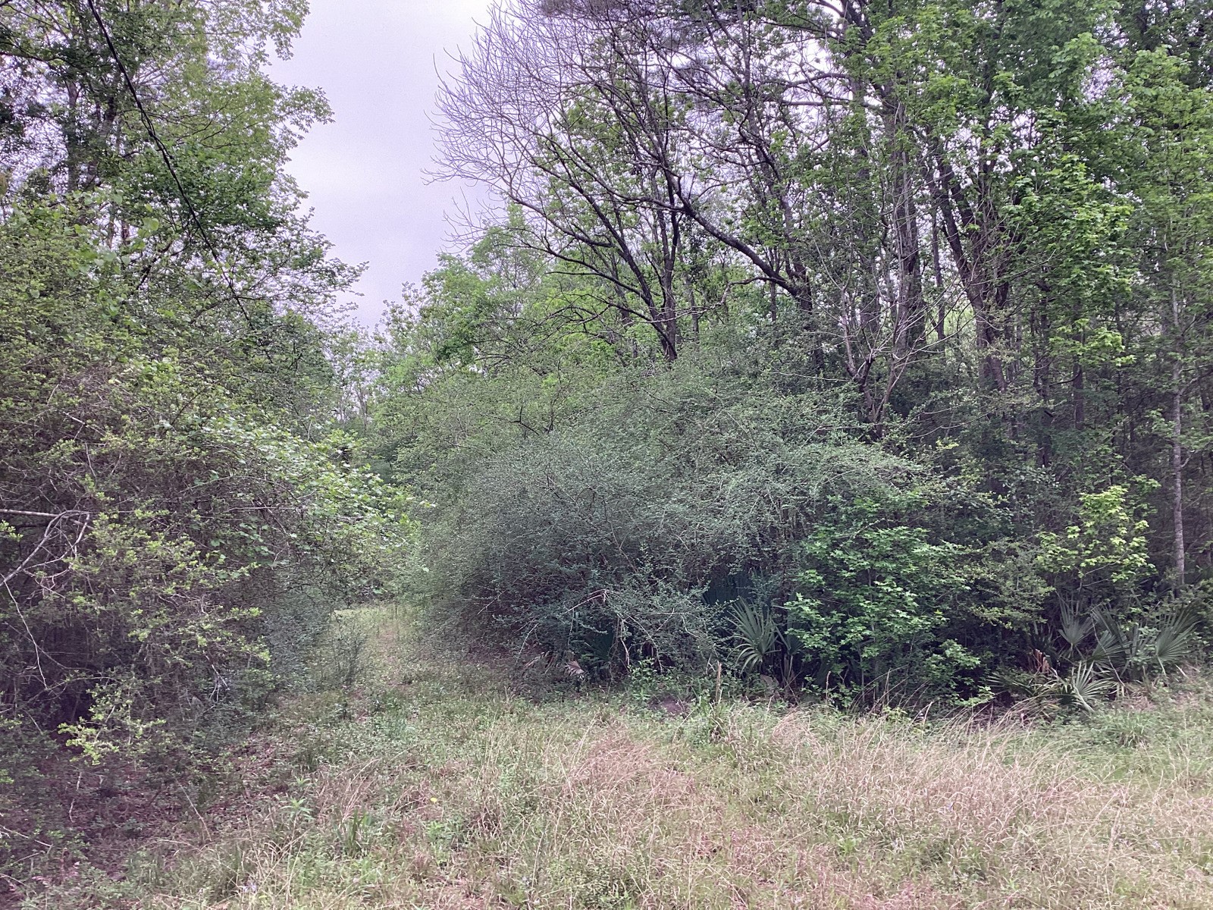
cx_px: 606
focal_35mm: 31
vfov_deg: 45.4
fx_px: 1086
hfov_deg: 58.4
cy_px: 455
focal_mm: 3.3
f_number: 2.4
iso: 25
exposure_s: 1/120
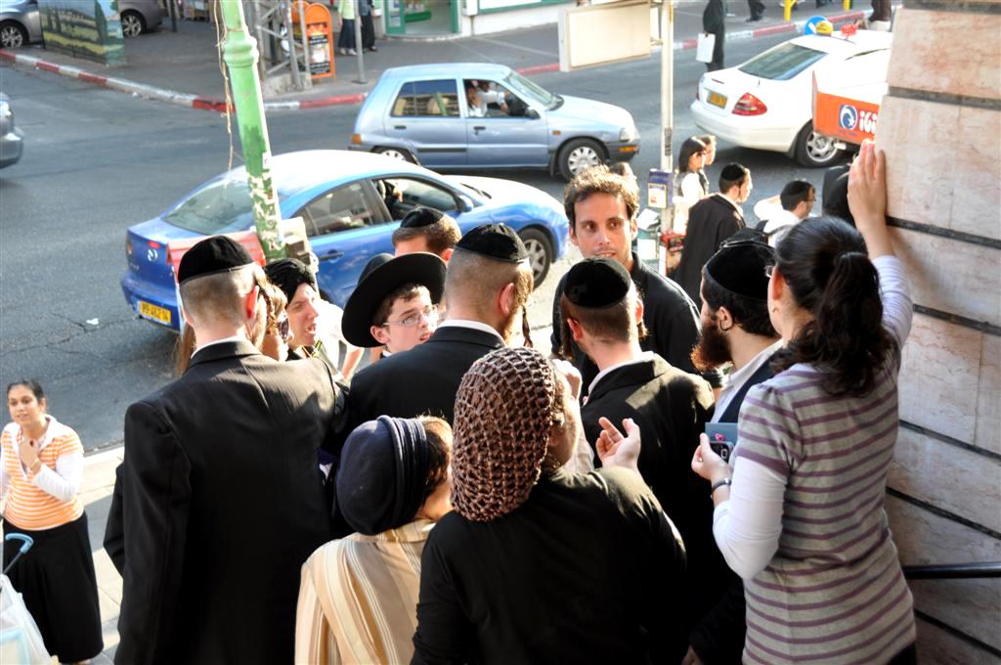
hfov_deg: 37.9
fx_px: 1458
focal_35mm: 52
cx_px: 500
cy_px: 332
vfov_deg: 25.7
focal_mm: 35
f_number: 5.6
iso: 360
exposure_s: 1/125
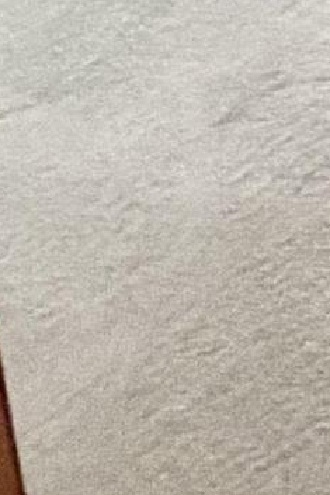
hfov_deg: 6.0
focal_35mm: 127
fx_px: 1744
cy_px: -1107
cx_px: 1722
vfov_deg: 10.2
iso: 200
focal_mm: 2.22
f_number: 2.2
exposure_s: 1/120
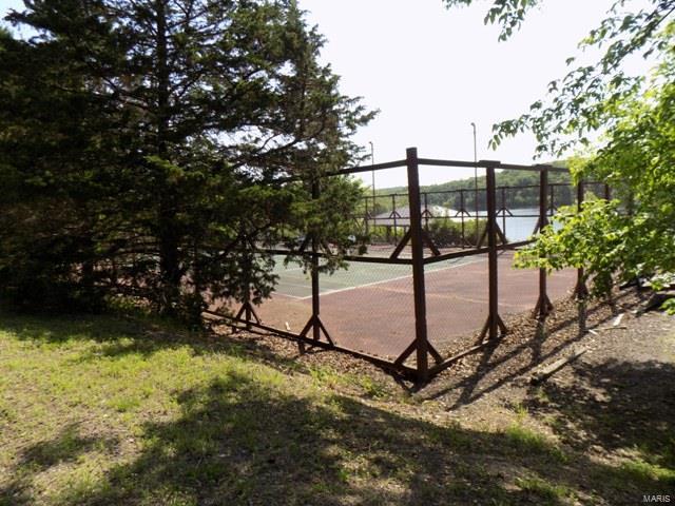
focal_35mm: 23
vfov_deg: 58.9
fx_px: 448
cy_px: 253
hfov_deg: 73.9
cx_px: 338
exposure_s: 1/500
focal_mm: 4
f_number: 3.1
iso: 80
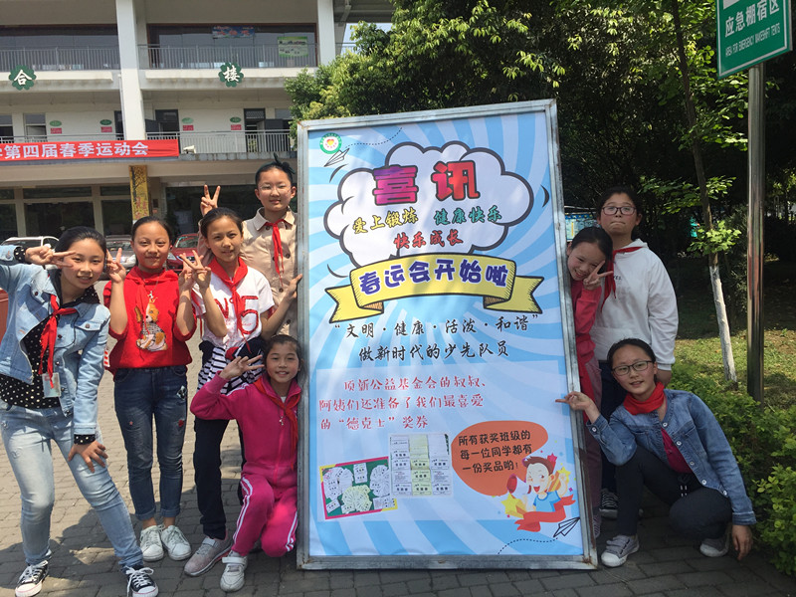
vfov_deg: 48.2
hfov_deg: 61.7
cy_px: 298
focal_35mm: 29
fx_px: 667
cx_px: 398
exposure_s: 1/1799
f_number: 2.2
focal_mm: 4.15
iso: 32
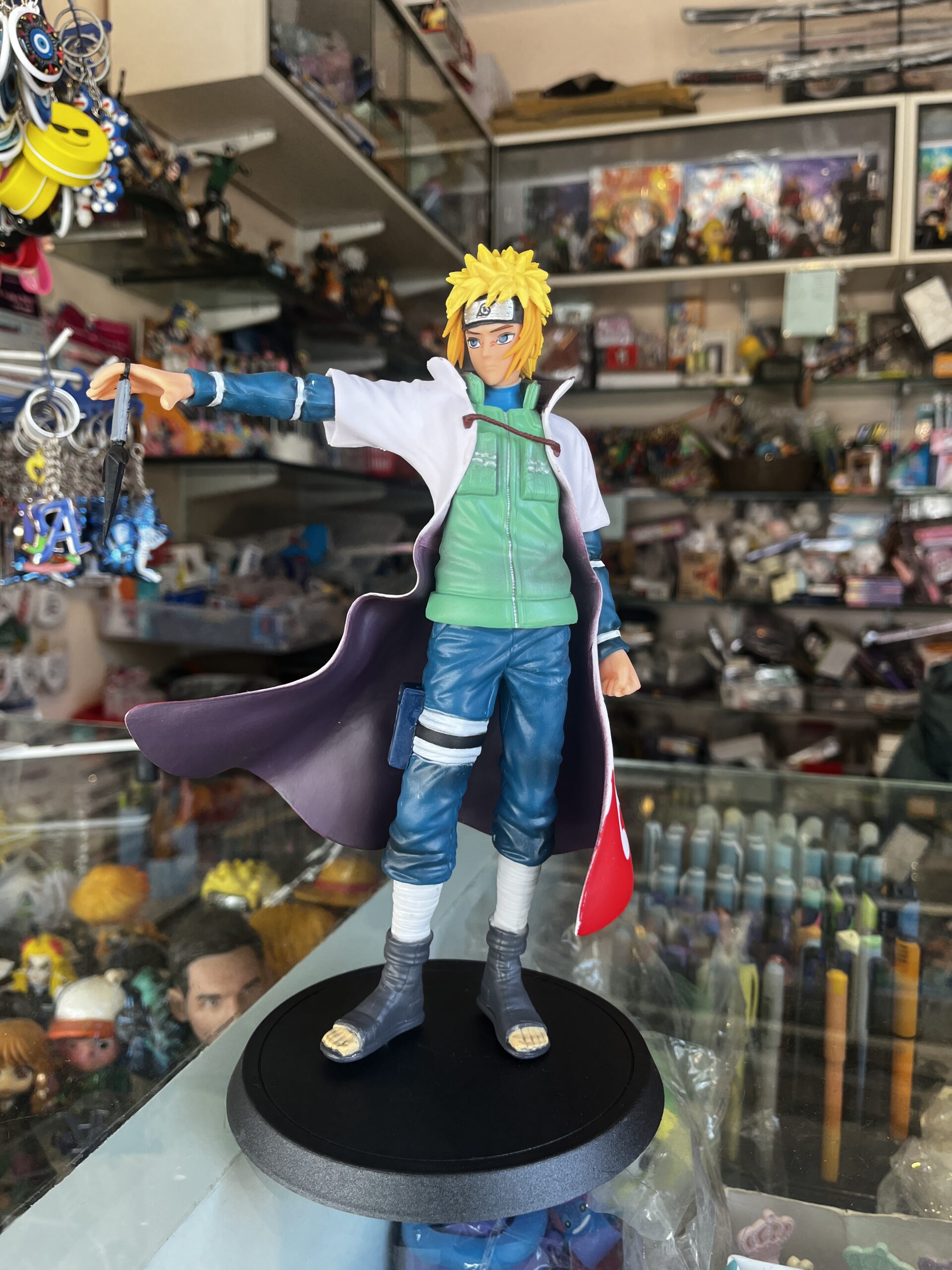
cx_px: 476
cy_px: 635
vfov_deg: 67.3
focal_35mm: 26
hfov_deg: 53.1
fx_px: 953
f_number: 1.6
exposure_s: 1/108
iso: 32
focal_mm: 5.1
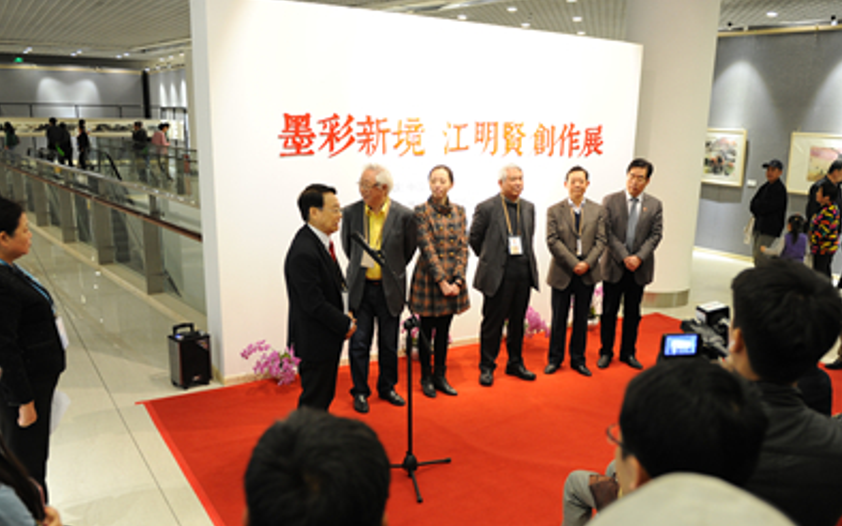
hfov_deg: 61.1
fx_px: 711
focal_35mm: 31
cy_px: 322
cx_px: 462
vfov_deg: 40.3
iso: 1000
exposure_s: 1/40
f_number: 2.8
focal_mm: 24
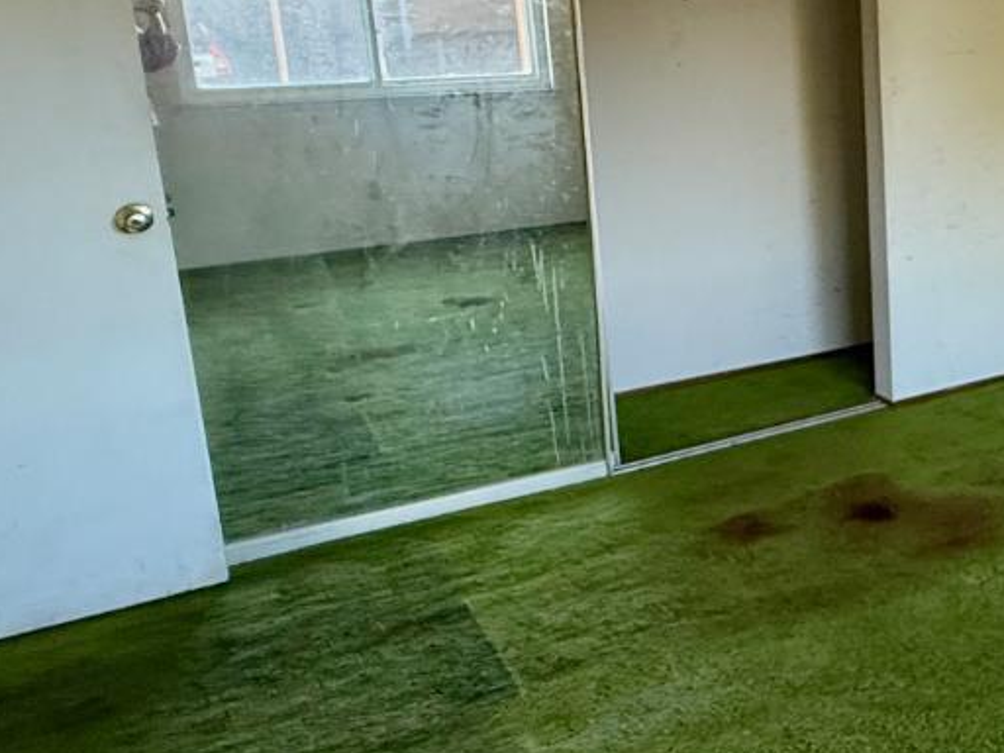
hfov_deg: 37.8
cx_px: 1116
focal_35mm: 41
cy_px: 250
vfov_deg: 34.8
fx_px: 1189
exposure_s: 1/99
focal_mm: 2.22
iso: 320
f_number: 2.2
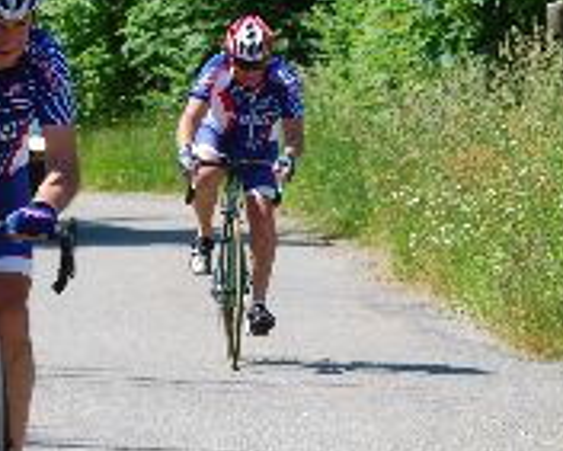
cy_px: 178
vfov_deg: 4.2
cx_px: 0
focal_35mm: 367
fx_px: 6119
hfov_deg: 5.3
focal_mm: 102
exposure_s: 1/125
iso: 100
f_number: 9
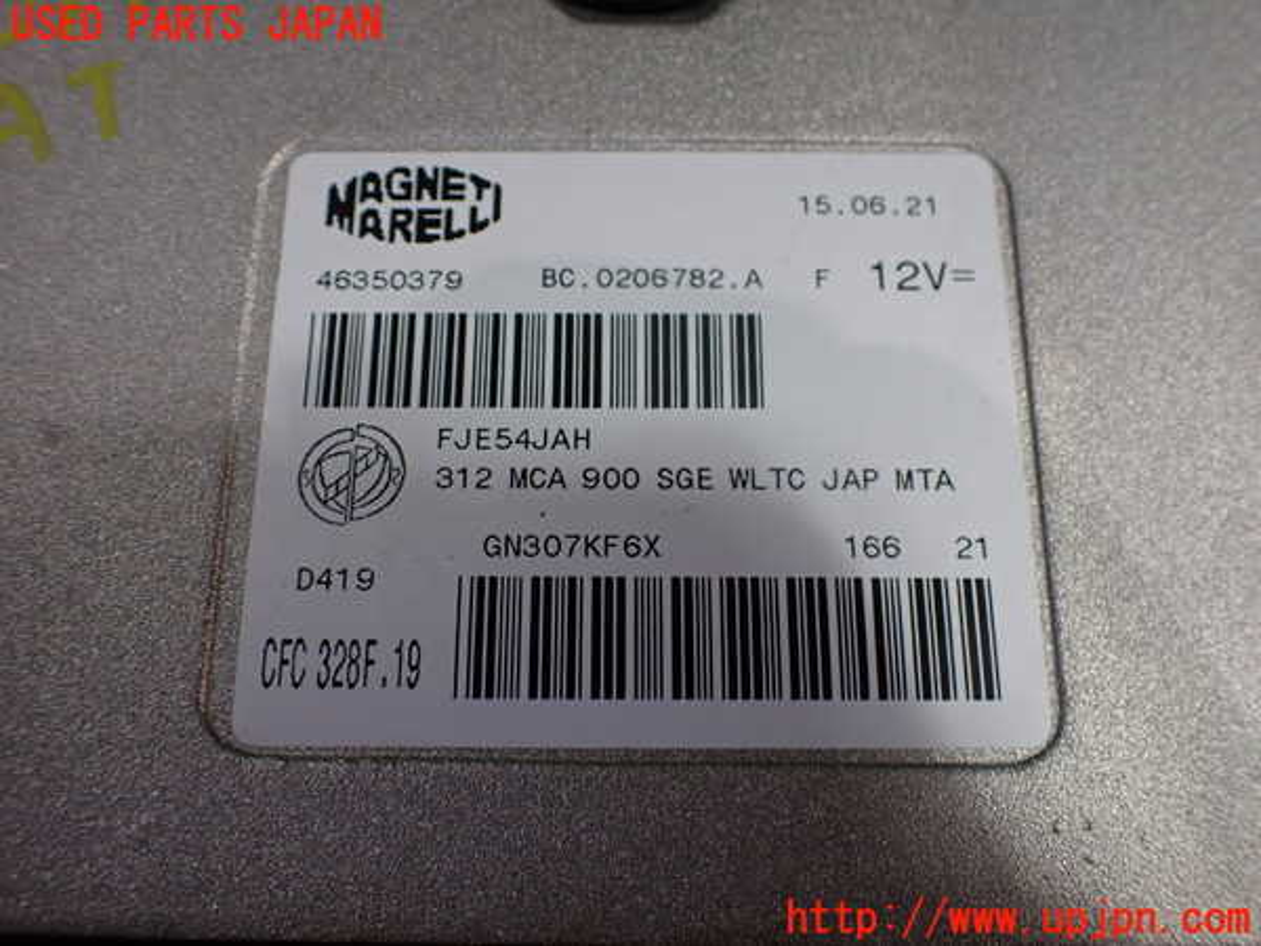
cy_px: 473
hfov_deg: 60.0
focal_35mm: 30
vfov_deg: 46.8
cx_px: 630
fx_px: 1093
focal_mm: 5.4
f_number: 2.3
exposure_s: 1/125
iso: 200
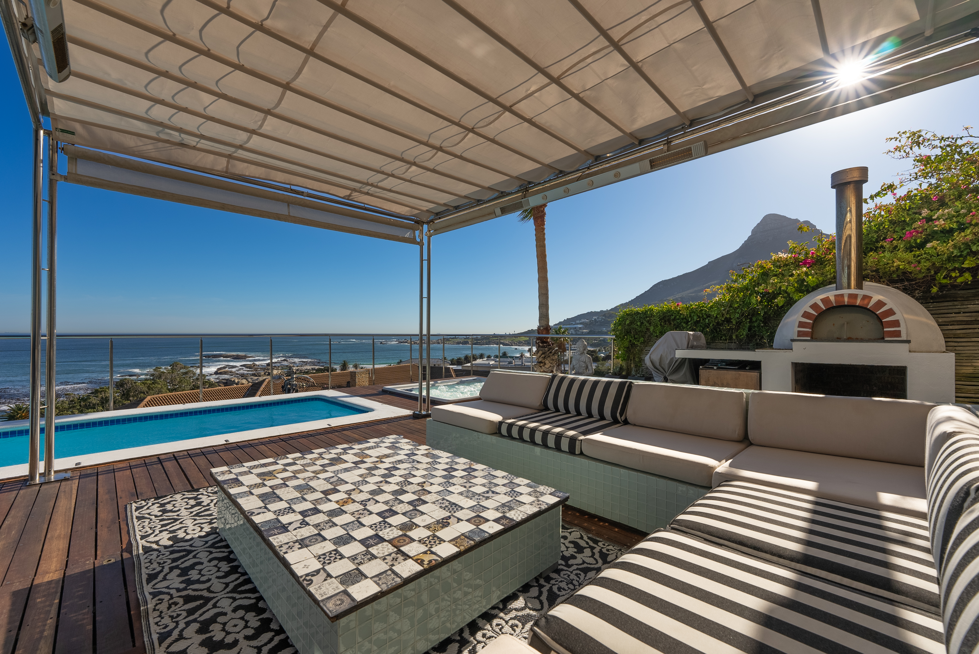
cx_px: 490
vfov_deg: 81.3
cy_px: 327
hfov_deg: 104.2
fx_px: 381
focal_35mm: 14
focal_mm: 14
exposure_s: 1/500
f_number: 9
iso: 100
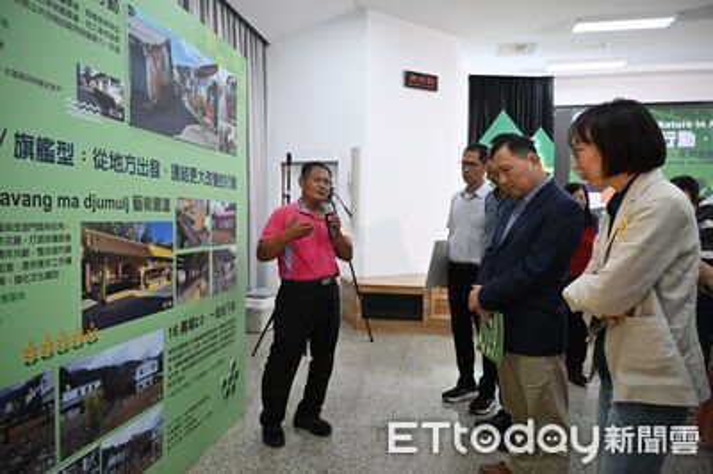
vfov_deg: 53.1
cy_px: 237
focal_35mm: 24
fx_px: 475
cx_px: 356
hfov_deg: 73.8
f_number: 4
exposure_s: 1/125
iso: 1400
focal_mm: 24
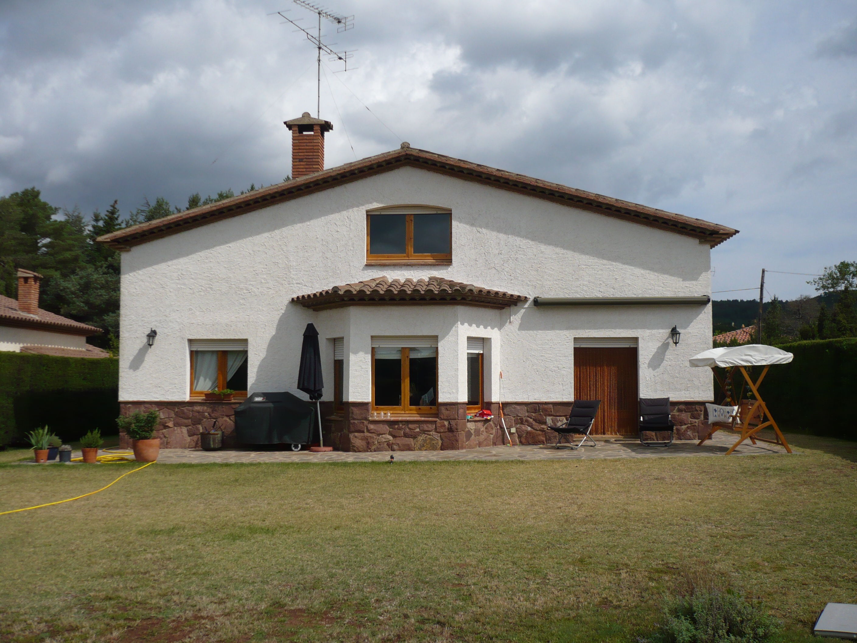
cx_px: 428
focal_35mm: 35
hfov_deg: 52.6
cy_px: 322
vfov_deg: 40.7
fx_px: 867
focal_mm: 5.8
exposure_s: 1/500
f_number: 8
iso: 100
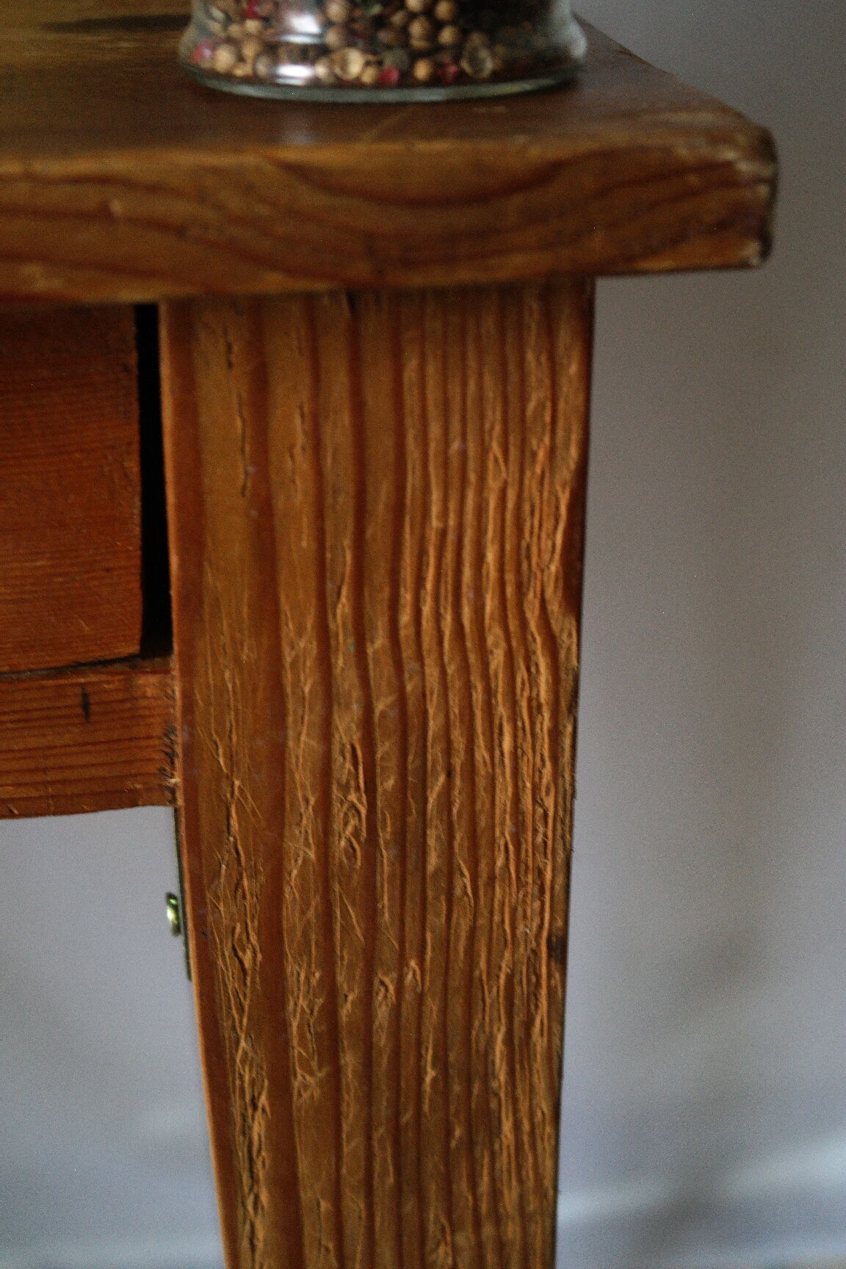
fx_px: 2044
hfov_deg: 23.4
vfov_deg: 34.5
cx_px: 423
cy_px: 634
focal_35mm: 58
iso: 800
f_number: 5.6
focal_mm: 38
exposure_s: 1/30
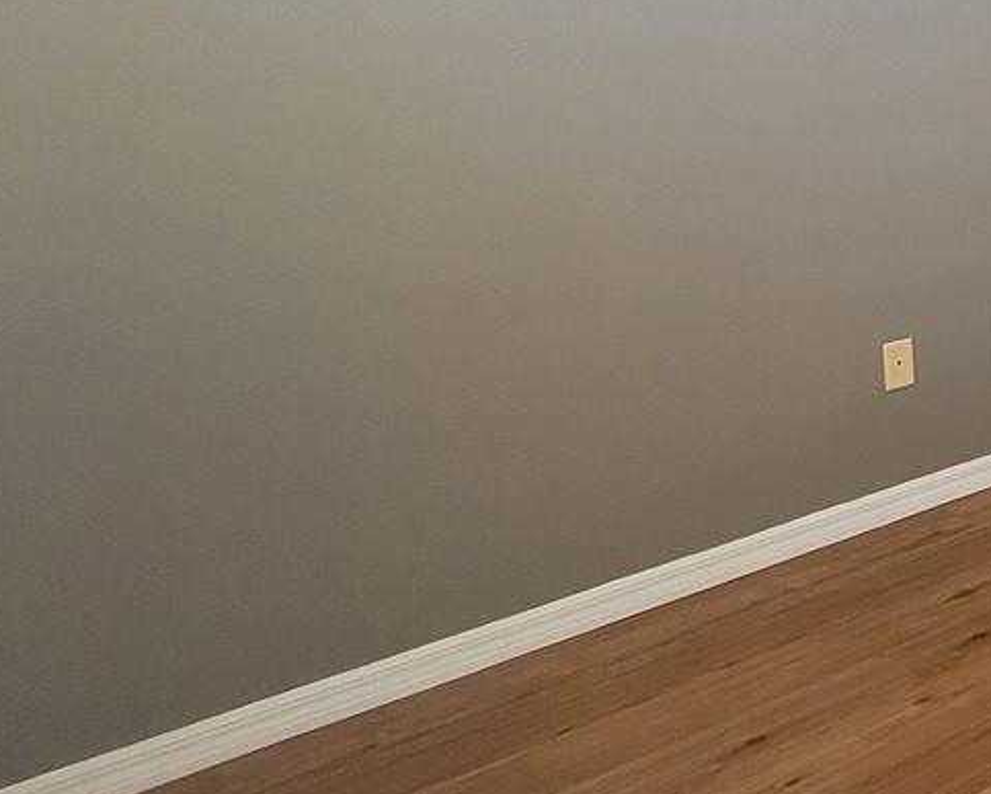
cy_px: 103
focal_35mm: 42
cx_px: 1364
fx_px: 1233
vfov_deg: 34.0
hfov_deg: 31.1
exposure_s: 1/40
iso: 400
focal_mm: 2.2
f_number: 2.2
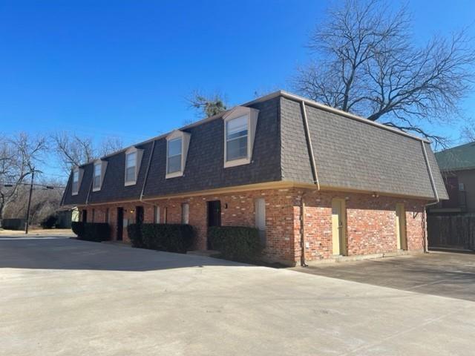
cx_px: 238
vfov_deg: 53.1
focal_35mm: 26
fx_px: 357
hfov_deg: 67.3
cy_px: 178
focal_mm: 5.1
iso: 32
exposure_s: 1/3165
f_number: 1.6
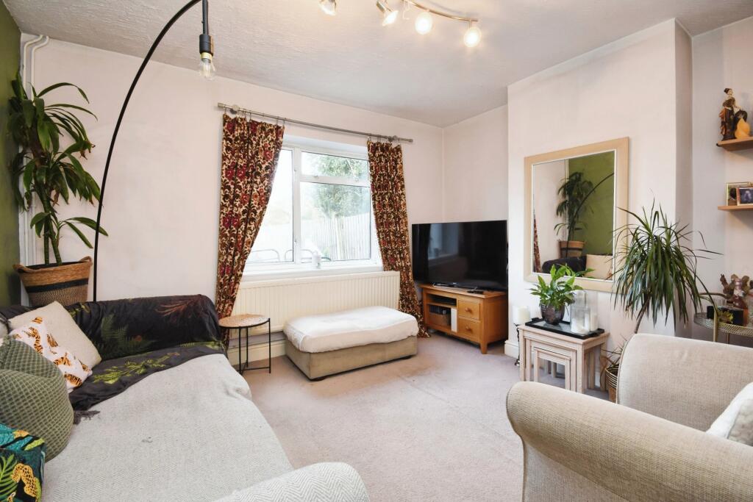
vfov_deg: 77.3
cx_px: 376
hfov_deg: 100.4
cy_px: 251
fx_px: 314
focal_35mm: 15
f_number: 8
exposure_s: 1/30
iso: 1000
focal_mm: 10
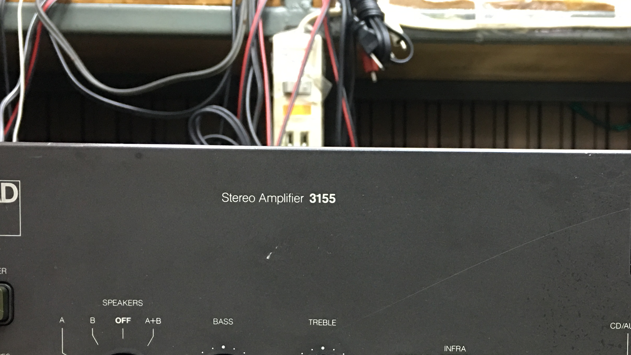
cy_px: 283
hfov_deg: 38.7
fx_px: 887
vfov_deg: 22.3
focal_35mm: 53
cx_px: 428
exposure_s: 1/8
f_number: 2.2
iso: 100
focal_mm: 4.15
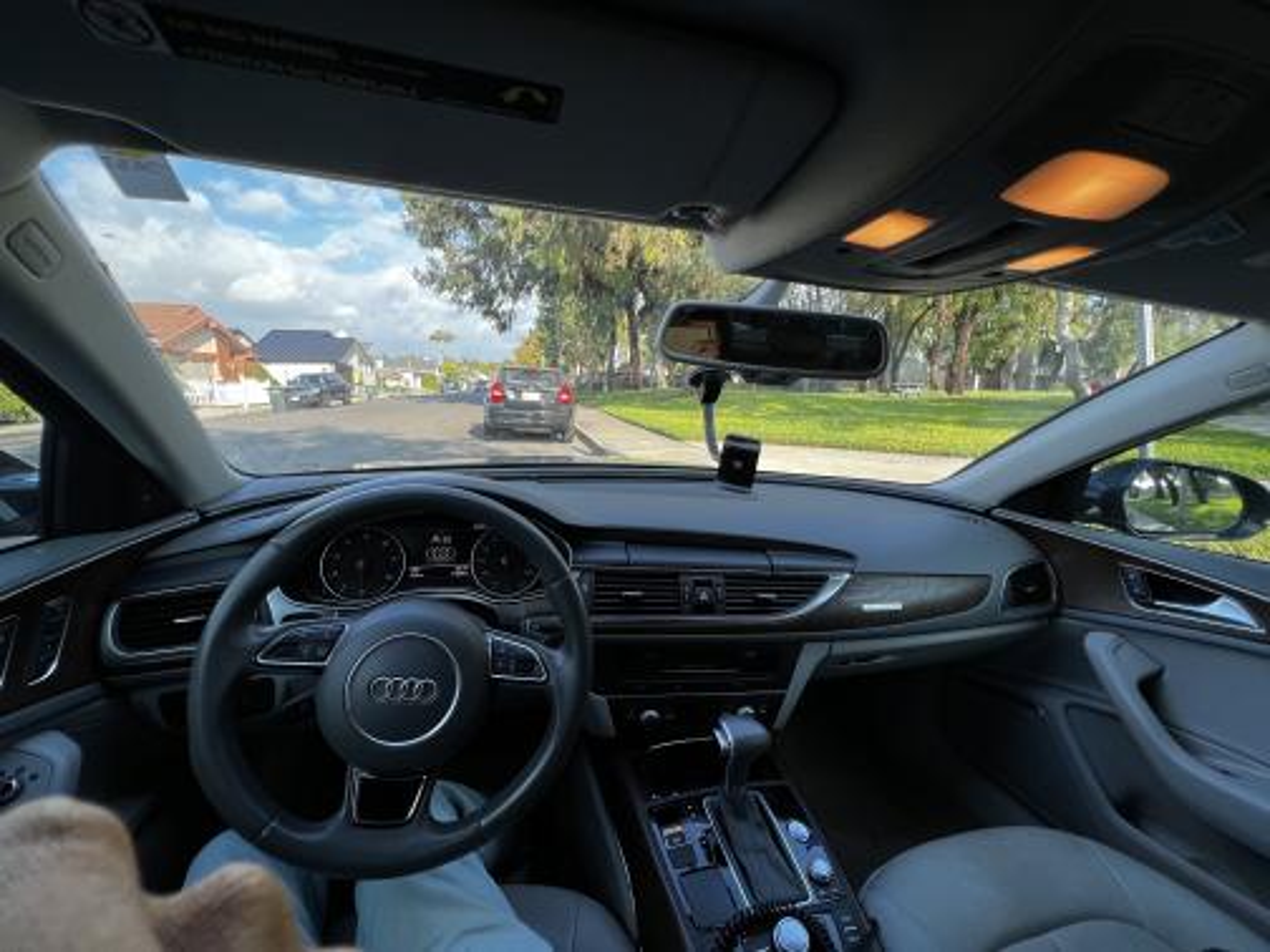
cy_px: 476
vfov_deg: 89.9
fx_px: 477
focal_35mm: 13
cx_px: 635
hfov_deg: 106.2
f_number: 1.8
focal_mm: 1.57
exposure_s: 1/220
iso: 32
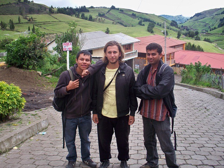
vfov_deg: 40.7
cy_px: 84
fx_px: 226
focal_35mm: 35
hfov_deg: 52.6
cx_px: 112
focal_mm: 7.54
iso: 125
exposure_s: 1/500
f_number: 2.8
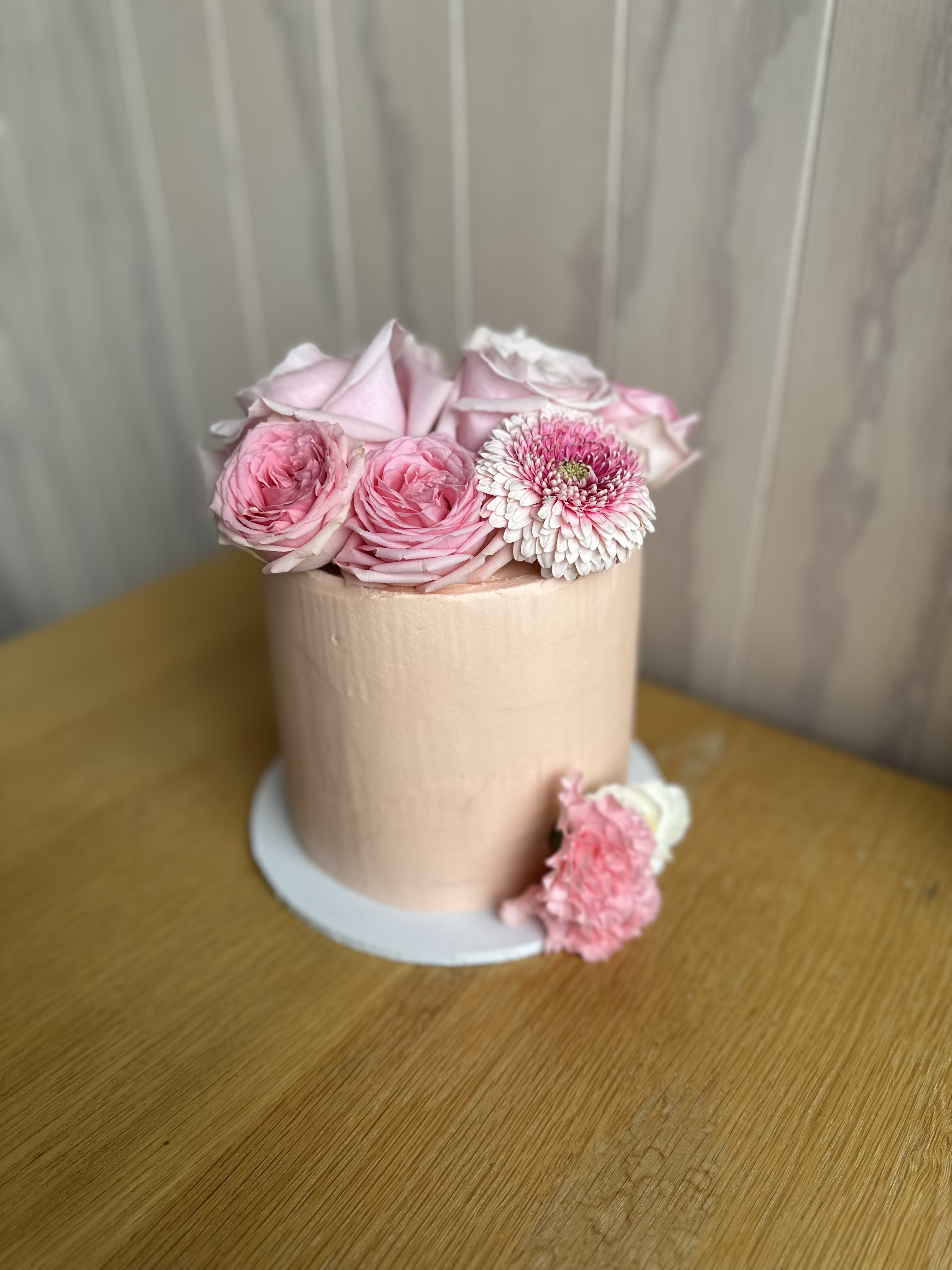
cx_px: 476
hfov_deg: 56.8
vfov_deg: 71.6
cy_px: 635
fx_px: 880
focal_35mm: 24
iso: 80
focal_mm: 6.86
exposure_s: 1/1289
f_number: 1.78
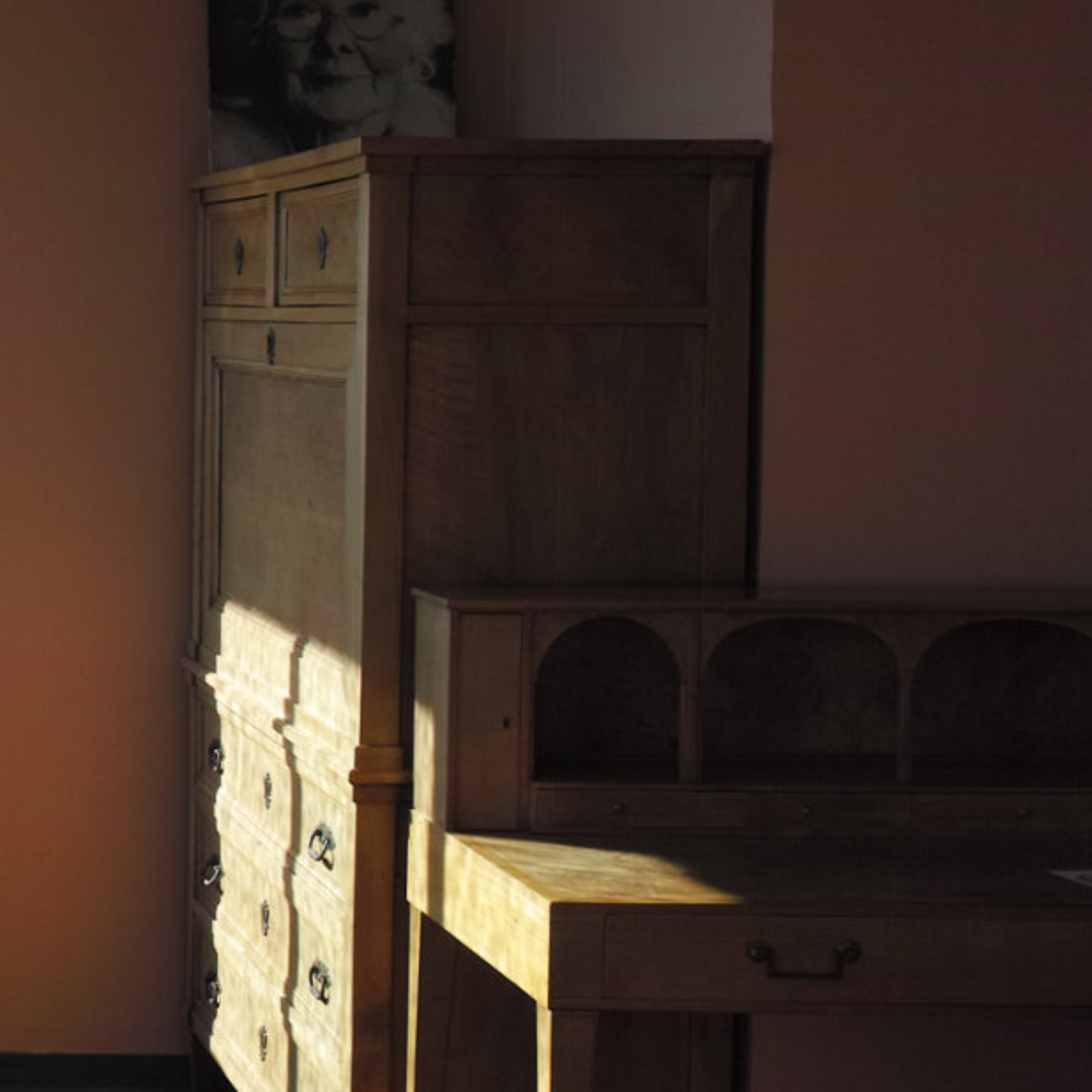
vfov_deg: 22.3
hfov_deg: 19.5
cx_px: -557
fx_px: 2748
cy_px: 282
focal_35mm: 77
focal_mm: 19
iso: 200
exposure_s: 1/250
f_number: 7.1
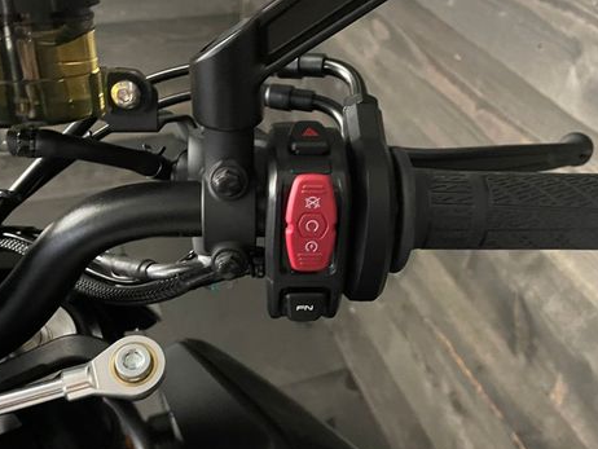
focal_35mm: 36
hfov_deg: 51.3
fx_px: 622
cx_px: 312
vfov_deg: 39.7
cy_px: 238
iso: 800
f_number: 1.6
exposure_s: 1/25
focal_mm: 4.2
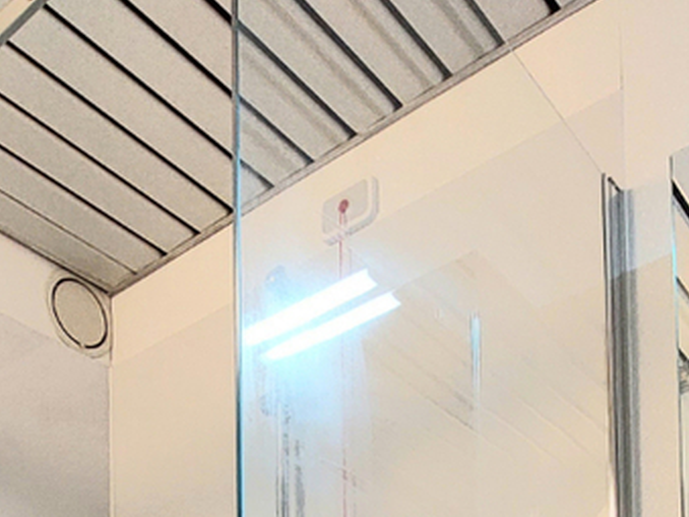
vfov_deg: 22.4
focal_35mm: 46
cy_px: 873
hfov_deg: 41.3
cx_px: 352
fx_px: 915
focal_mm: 1.74
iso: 200
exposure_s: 1/50
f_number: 2.2
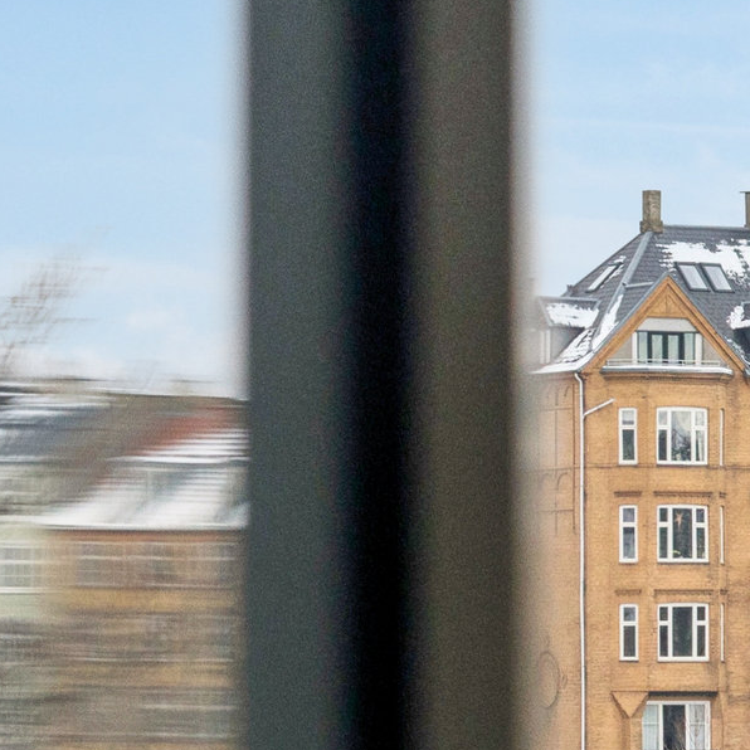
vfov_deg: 5.4
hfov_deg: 5.3
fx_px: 7869
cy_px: 827
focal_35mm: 321
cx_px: 1581
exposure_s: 1/160
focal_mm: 50
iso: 400
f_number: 7.1
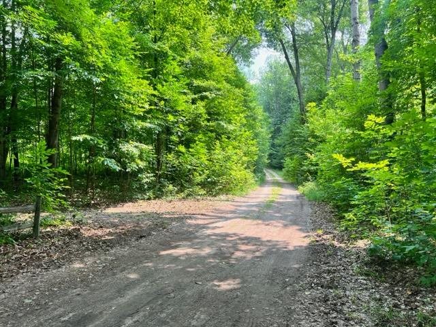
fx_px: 327
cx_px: 218
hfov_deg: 67.3
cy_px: 164
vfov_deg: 53.1
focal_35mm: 26
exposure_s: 1/397
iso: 50
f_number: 1.5
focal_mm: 5.7
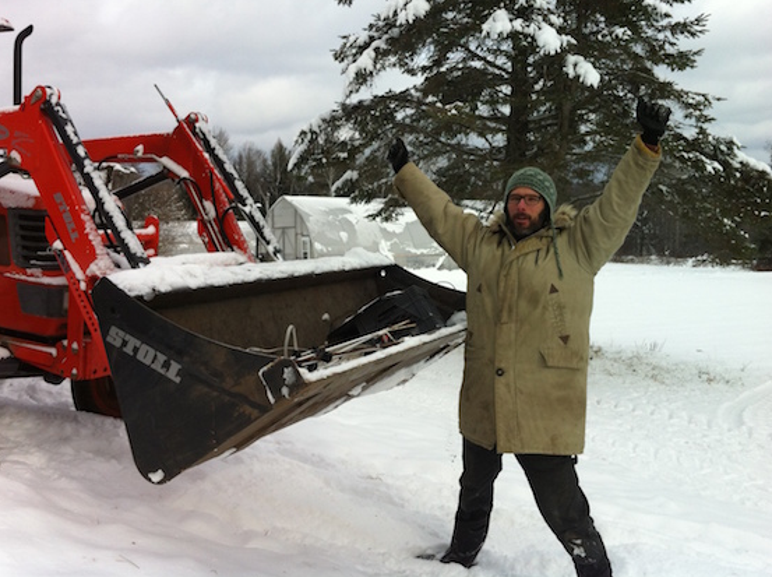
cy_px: 271
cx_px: 380
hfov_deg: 49.0
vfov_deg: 37.6
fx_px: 846
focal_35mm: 38
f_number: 2.8
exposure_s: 1/1133
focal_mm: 3.85
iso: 80
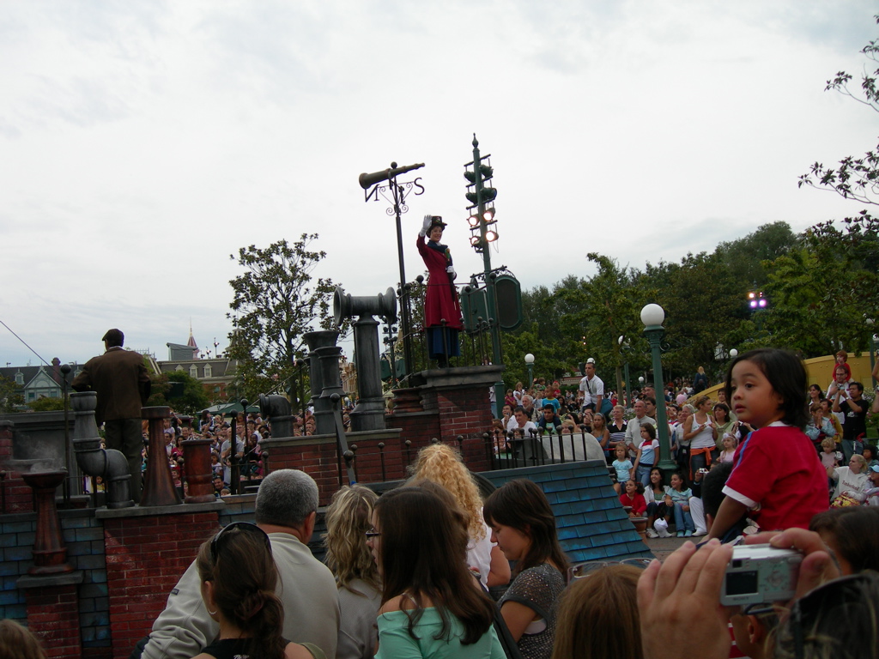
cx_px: 440
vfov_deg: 37.7
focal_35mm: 38
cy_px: 330
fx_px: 965
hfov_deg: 49.0
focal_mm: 7.8
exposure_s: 1/225
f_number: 2.8
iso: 50
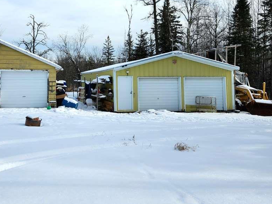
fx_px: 299
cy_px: 62
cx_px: 81
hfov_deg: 47.8
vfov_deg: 37.2
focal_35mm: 38
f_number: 1.8
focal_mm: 5.4
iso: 20
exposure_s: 1/1429
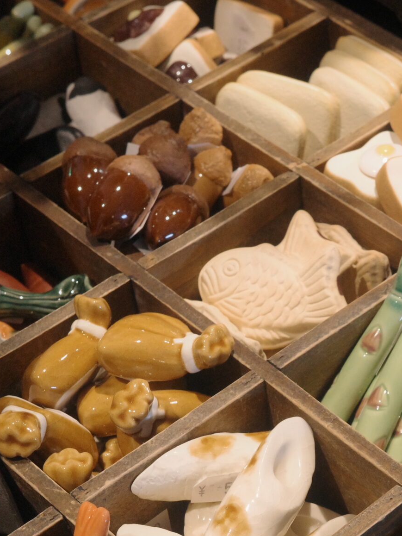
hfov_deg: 17.0
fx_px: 1316
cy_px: 504
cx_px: 389
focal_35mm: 85
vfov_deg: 22.3
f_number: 6.3
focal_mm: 26
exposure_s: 1/40
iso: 3200
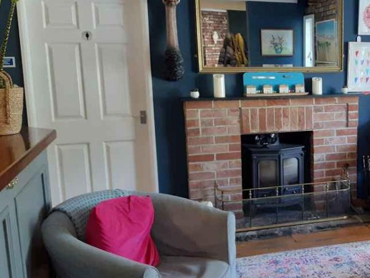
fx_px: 481
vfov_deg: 32.2
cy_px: 143
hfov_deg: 39.8
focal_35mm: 45
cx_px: 314
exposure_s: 1/50
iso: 250
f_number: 1.7
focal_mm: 3.92
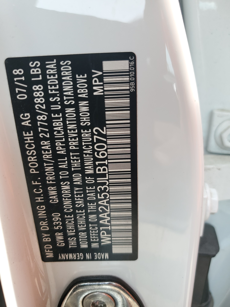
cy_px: 154
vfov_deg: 67.3
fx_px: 230
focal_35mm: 26
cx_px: 115
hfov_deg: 53.1
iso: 50
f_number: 1.5
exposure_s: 1/286
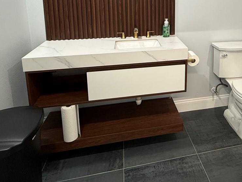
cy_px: 23
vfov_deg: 43.3
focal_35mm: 30
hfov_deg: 57.3
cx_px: 178
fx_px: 210
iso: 200
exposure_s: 1/60
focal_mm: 2.22
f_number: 2.2
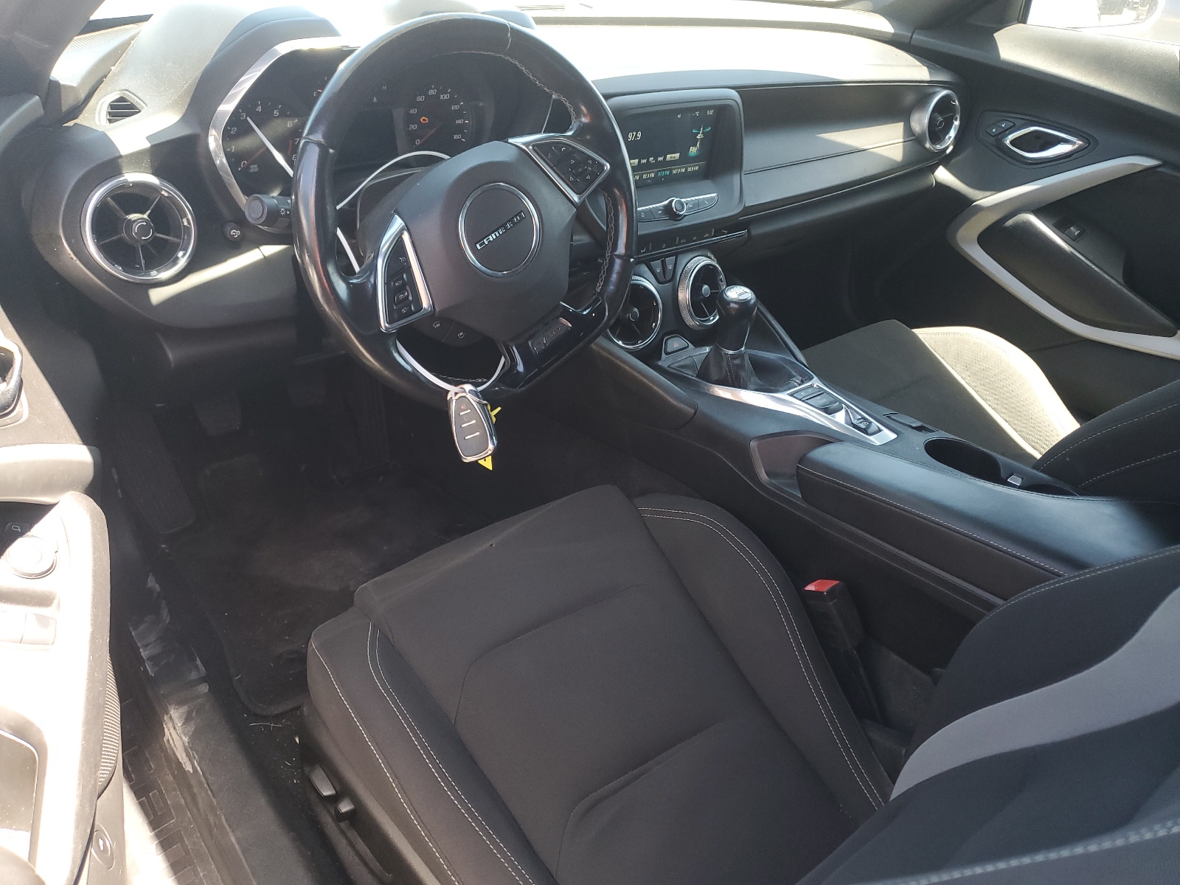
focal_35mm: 26
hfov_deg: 67.3
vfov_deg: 53.1
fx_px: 886
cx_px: 590
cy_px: 442
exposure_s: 1/120
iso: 68
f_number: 1.5
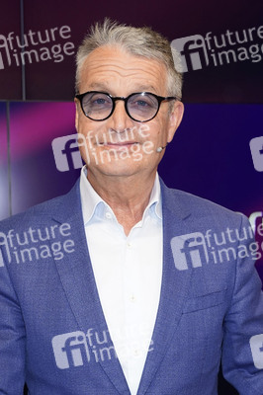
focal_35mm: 38
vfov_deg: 50.7
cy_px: 198
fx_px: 417
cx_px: 132
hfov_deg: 35.0
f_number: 5.6
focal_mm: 38
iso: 2000
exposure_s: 1/160
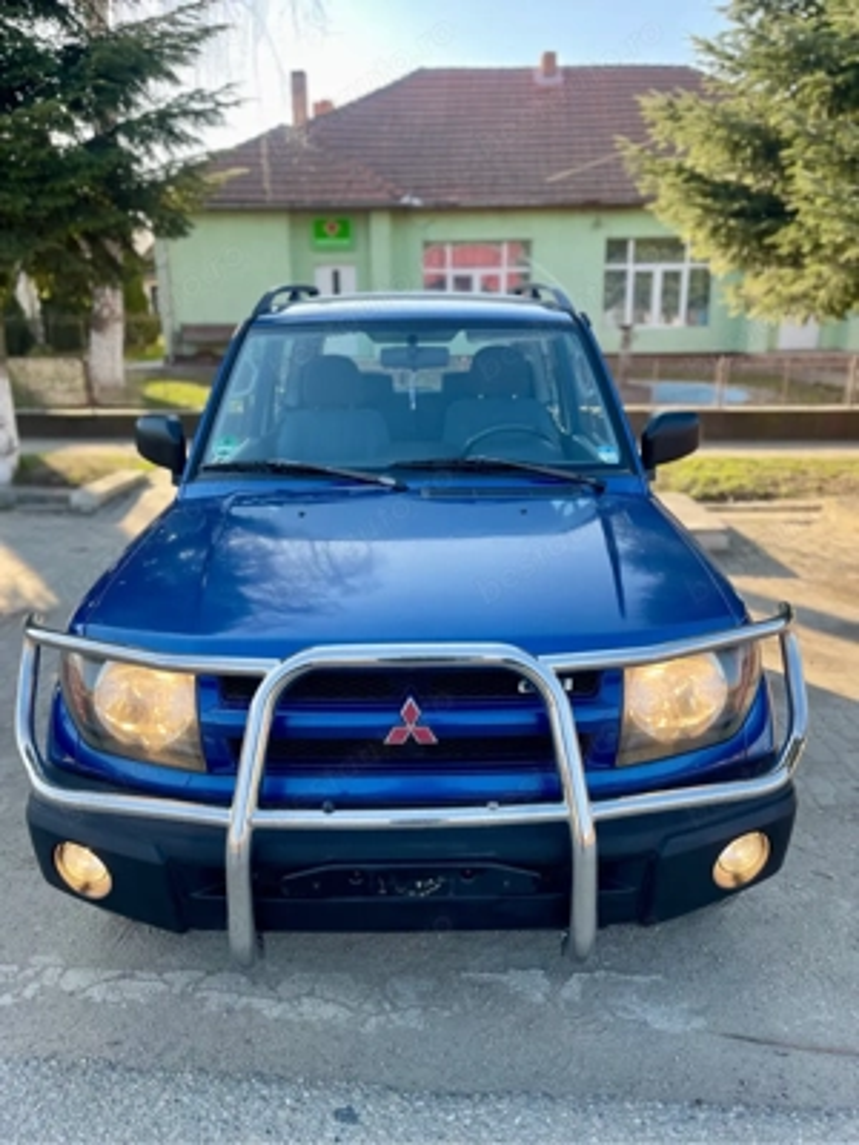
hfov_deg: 53.1
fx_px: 860
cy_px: 572
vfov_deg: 67.3
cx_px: 430
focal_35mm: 26
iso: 50
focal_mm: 5.1
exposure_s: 1/553
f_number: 1.6
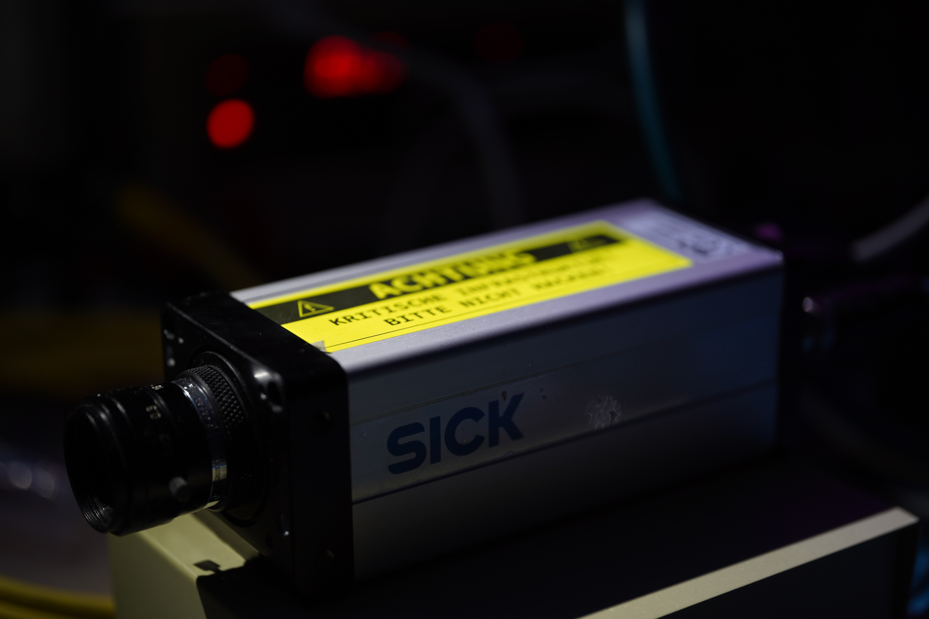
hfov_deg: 28.8
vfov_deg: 19.5
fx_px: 1806
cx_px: 464
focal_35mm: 70
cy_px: 310
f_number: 2.8
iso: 160
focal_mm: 70
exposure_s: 1/40
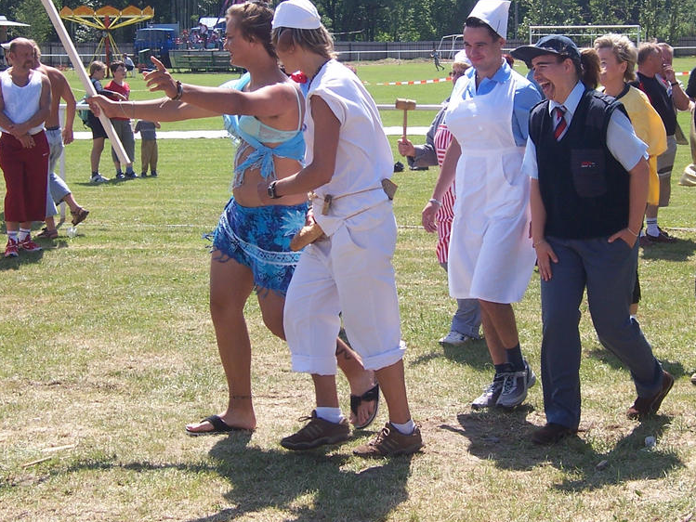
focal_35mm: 82
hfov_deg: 23.8
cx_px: 399
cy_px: 199
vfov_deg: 18.0
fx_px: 1649
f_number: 4.8
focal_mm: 10
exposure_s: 1/350
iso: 80
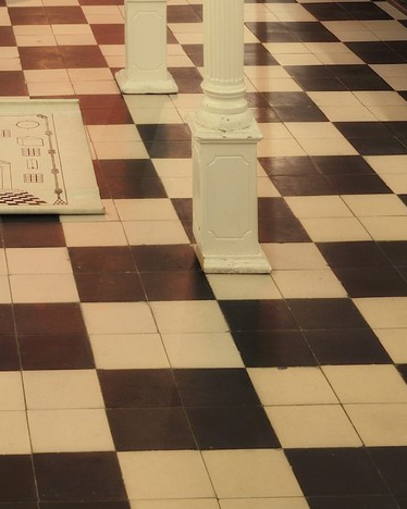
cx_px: -53
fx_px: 1401
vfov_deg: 17.7
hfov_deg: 16.0
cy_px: -331
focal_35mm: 93
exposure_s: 6
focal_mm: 29
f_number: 13
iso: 200
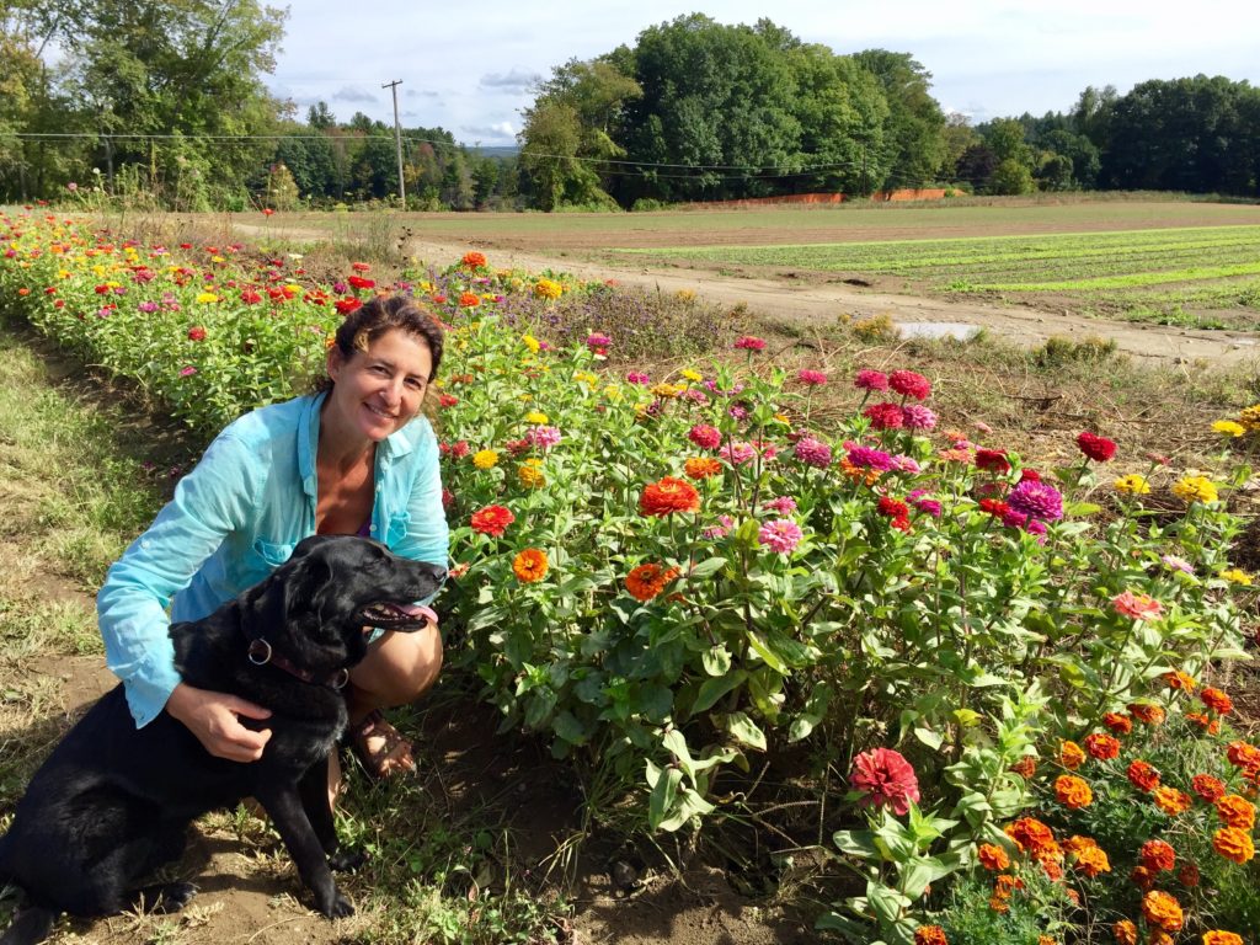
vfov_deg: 48.2
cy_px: 472
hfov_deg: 61.7
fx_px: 1056
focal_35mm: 29
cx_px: 630
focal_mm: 4.15
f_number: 2.2
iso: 32
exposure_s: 1/1163
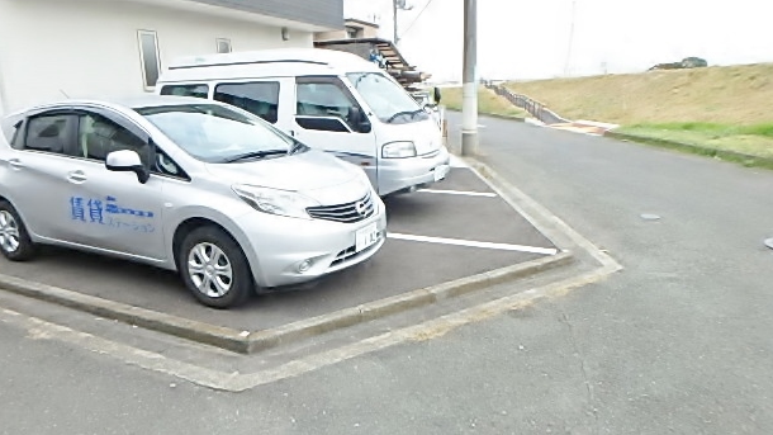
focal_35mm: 24
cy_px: 245
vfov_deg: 47.6
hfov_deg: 76.3
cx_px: 381
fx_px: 492
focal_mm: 3.7
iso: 125
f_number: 3.5
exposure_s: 1/160
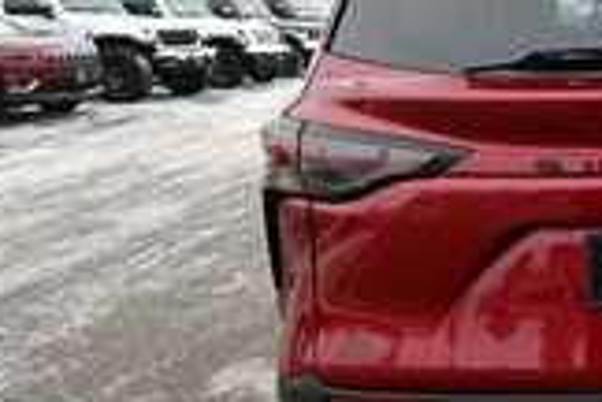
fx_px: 786
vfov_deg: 28.6
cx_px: 658
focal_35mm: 47
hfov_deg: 35.9
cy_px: 169
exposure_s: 1/250
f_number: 7.1
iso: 200
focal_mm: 13
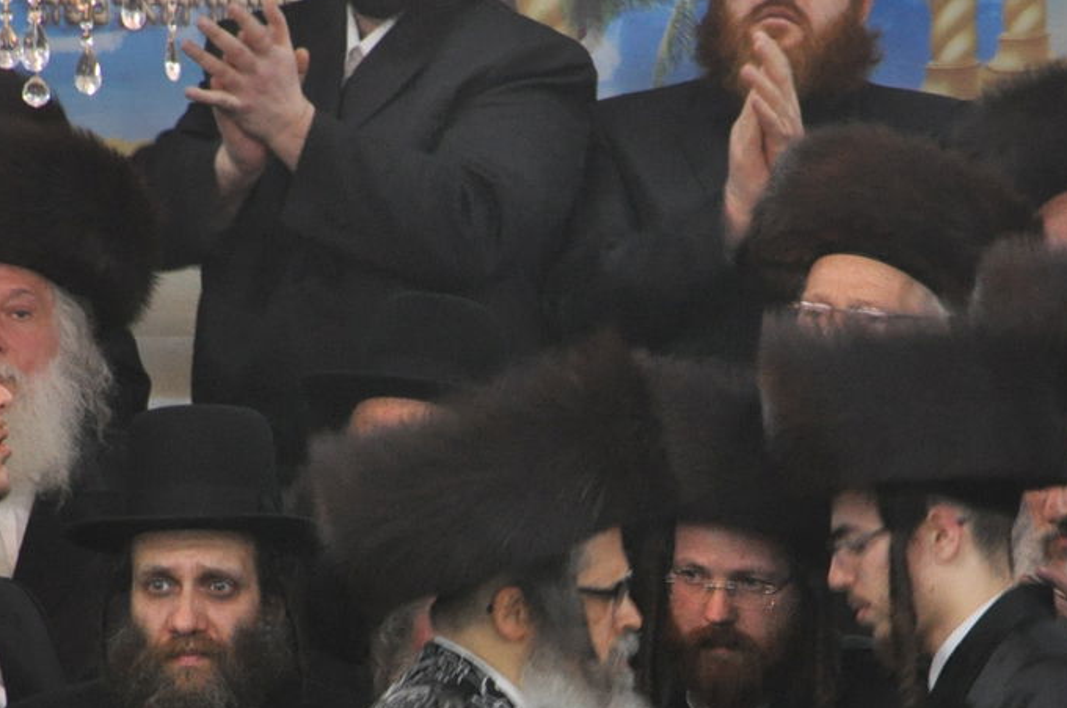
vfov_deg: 1.6
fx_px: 25595
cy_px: 666
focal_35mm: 865
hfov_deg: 2.4
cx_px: 505
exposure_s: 1/80
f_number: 7.1
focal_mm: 280
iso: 1600
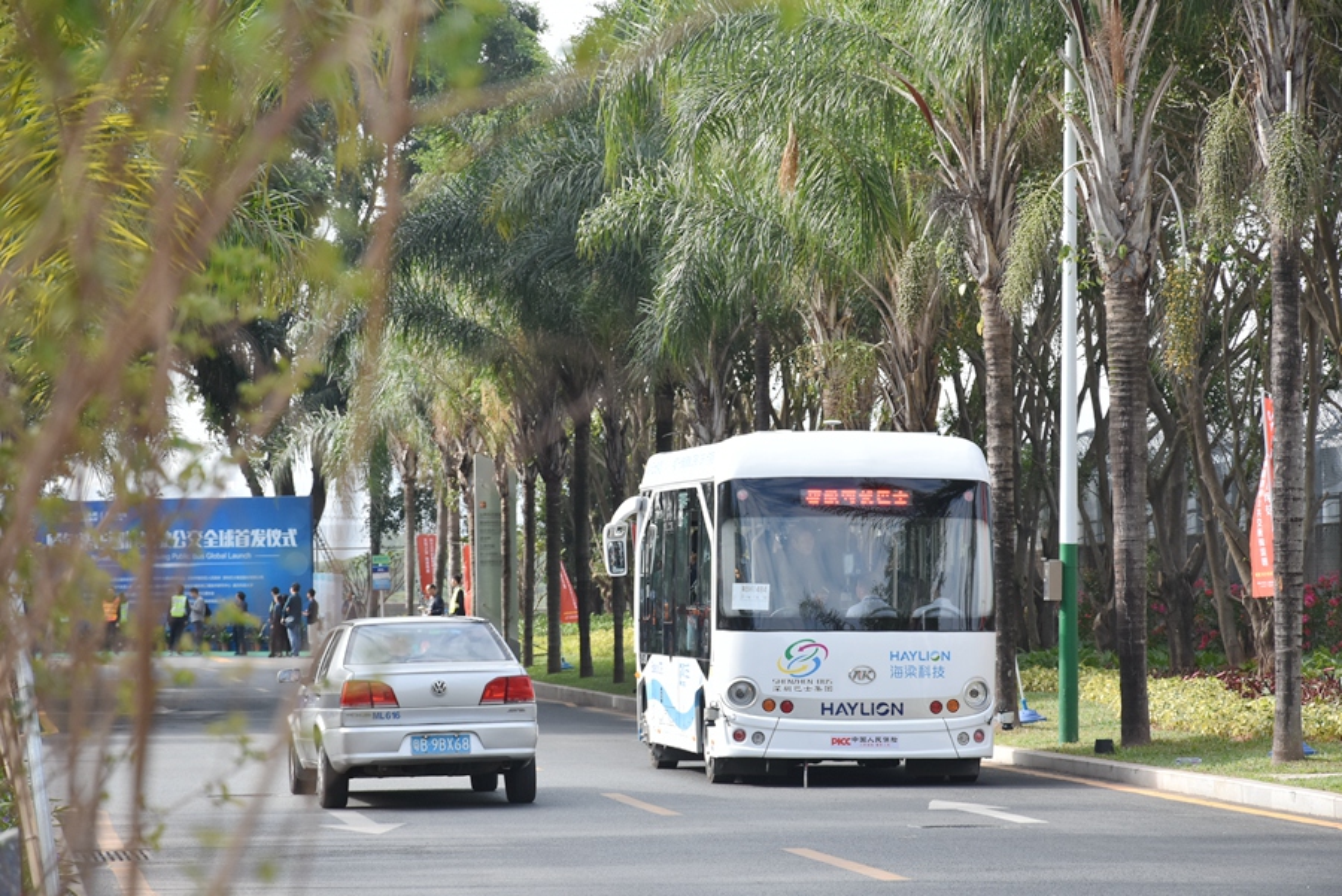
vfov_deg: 8.7
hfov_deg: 13.0
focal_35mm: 158
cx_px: 671
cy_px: 448
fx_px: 5874
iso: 560
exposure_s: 1/500
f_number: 8
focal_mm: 105
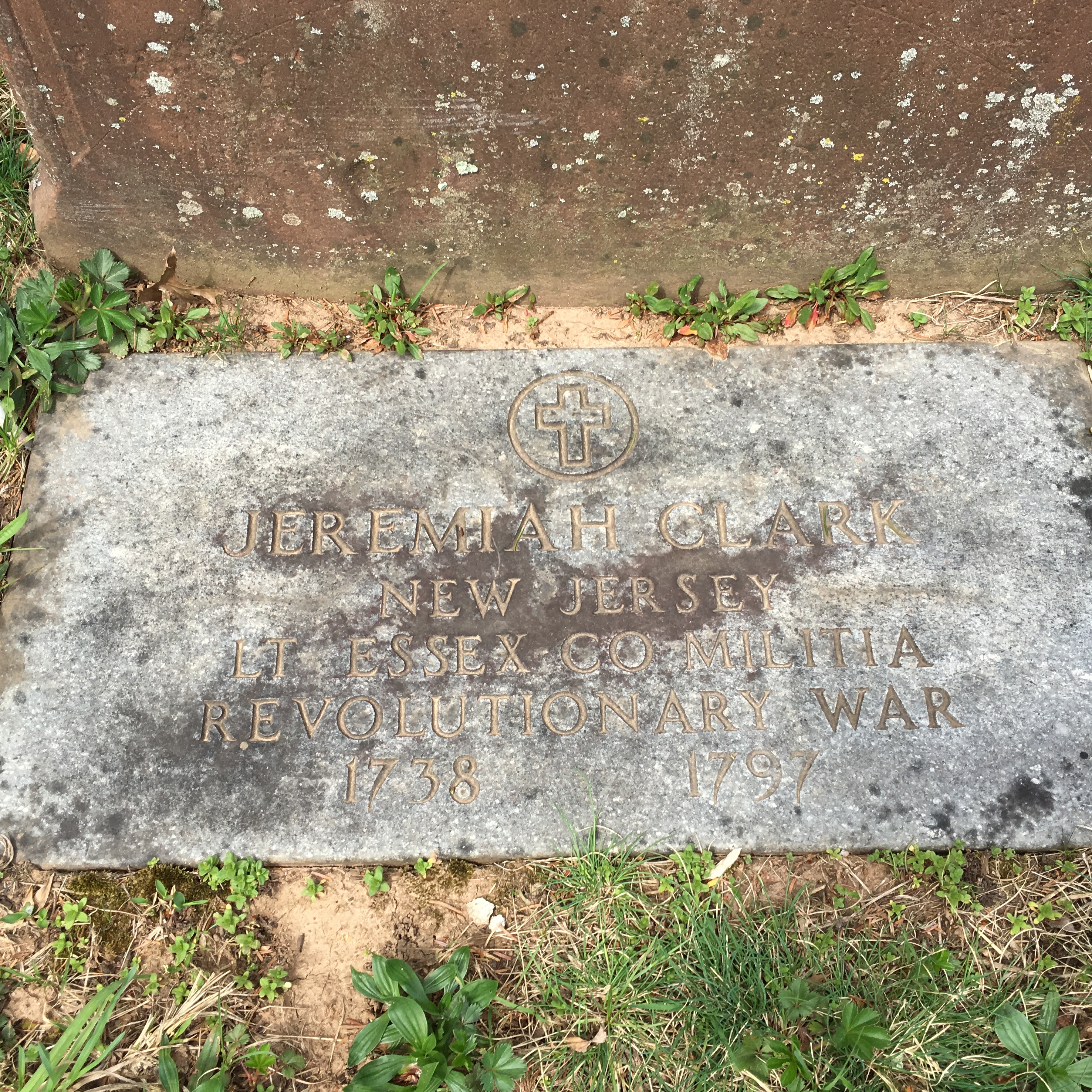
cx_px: 550
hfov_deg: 47.2
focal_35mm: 35
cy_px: 535
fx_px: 1249
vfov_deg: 47.2
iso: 25
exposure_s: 1/693
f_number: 2.2
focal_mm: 4.15
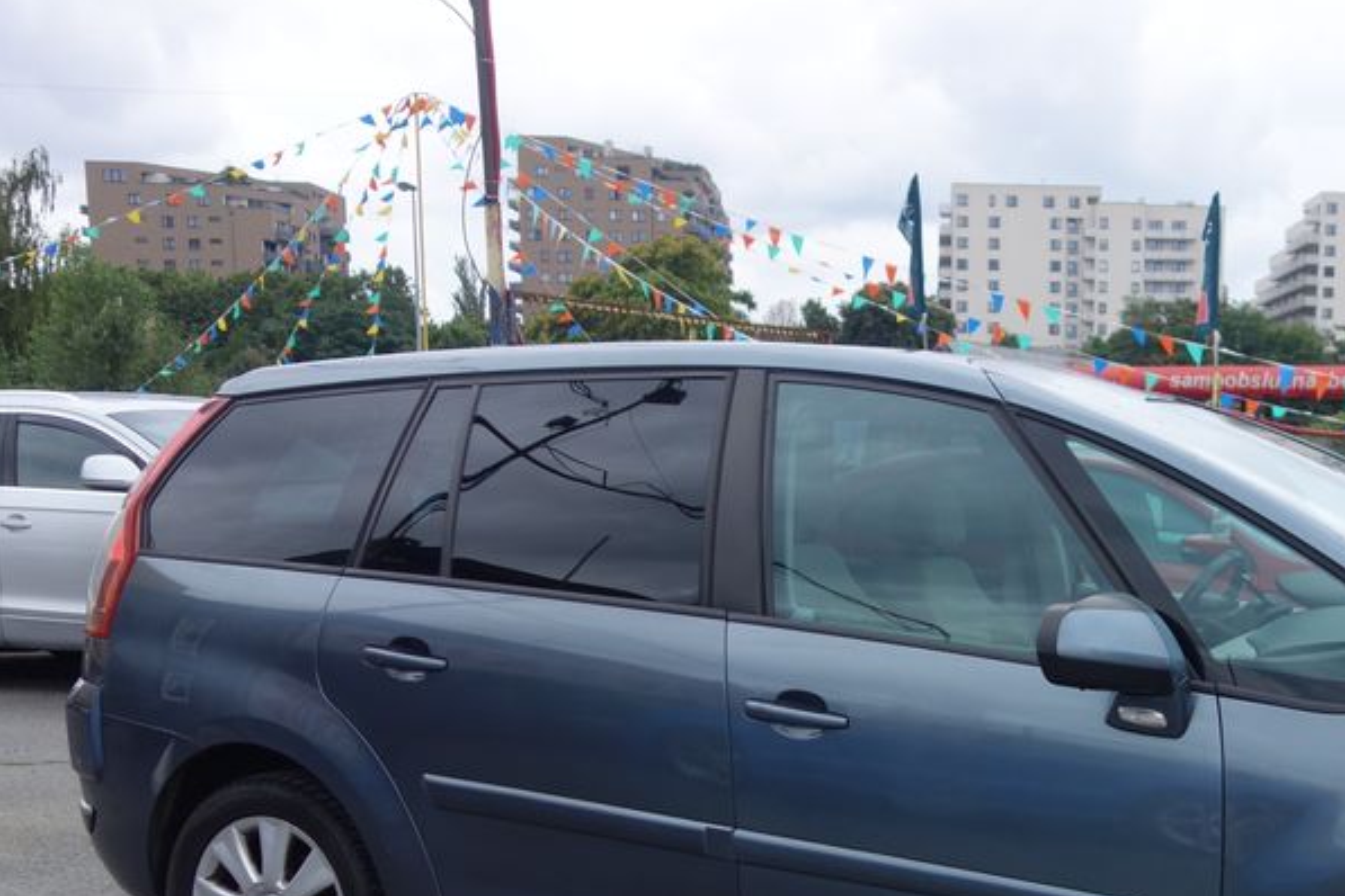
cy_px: 758
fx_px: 1793
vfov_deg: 27.3
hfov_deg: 39.8
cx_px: 1041
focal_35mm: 48
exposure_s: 1/2000
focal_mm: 10.4
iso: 125
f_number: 1.8
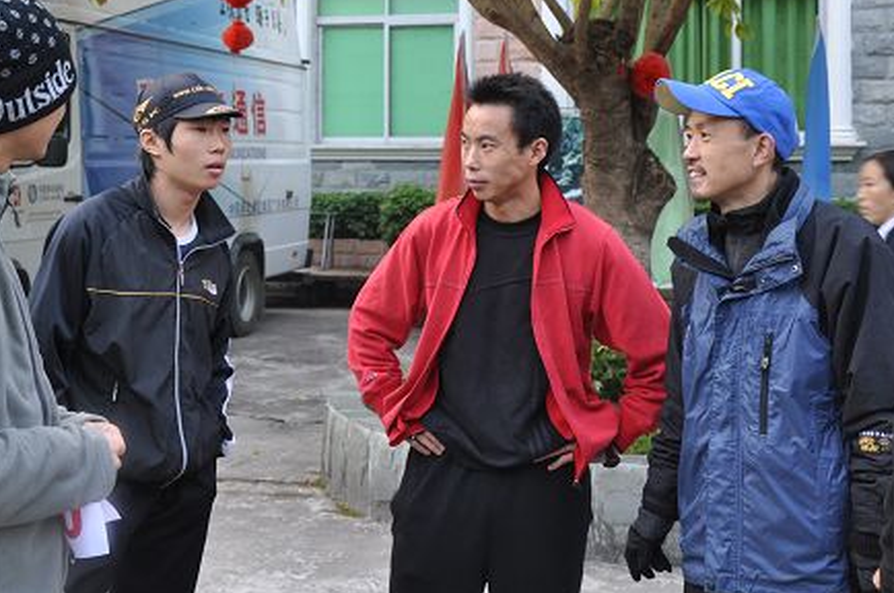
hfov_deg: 34.5
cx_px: 377
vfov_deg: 23.0
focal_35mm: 58
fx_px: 1438
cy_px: 124
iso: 320
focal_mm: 24
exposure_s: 1/60
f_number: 3.8
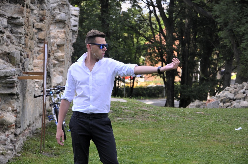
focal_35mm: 120
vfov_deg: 11.4
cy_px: 82
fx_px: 826
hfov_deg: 17.1
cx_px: 124
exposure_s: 1/500
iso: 500
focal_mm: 80
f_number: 5.3
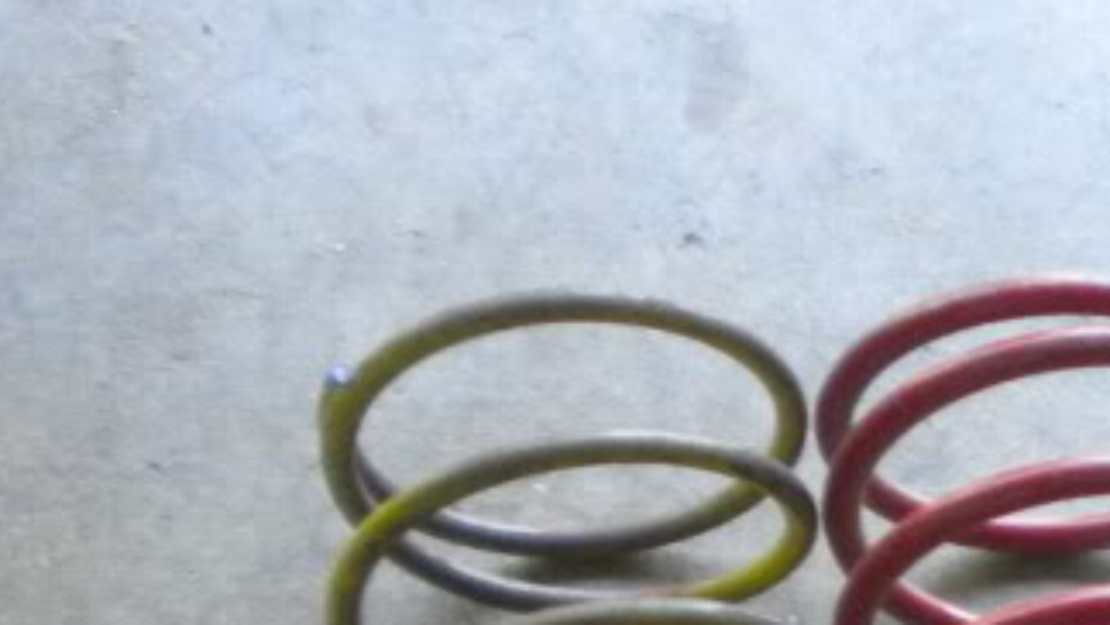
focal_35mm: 121
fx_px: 3563
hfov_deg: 16.4
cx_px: 1574
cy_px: 1006
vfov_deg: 9.7
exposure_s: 1/60
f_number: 3.1
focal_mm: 6.3
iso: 201
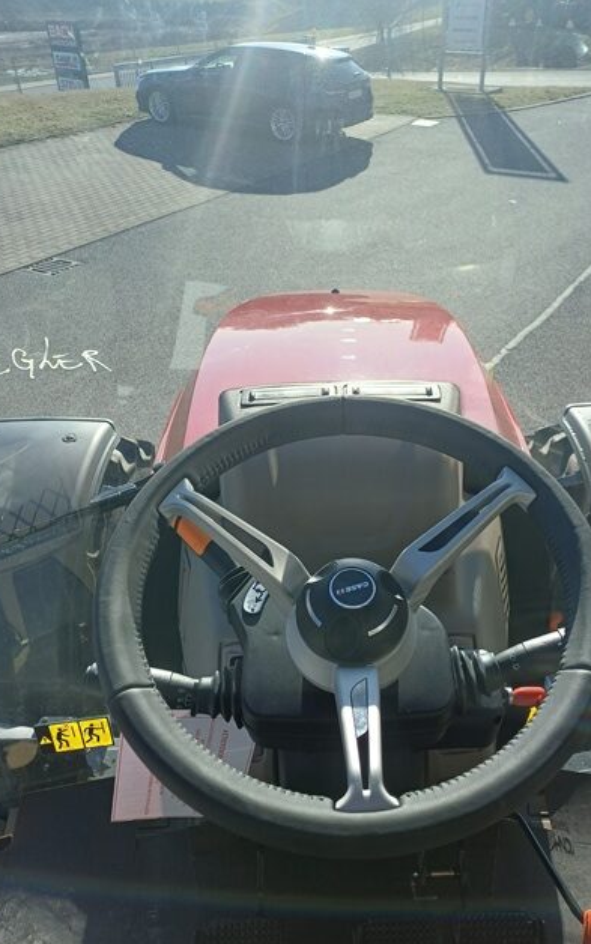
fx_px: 695
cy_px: 478
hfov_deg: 45.9
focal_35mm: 27
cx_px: 340
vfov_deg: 68.4
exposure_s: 1/585
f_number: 1.8
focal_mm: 4.65
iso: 50
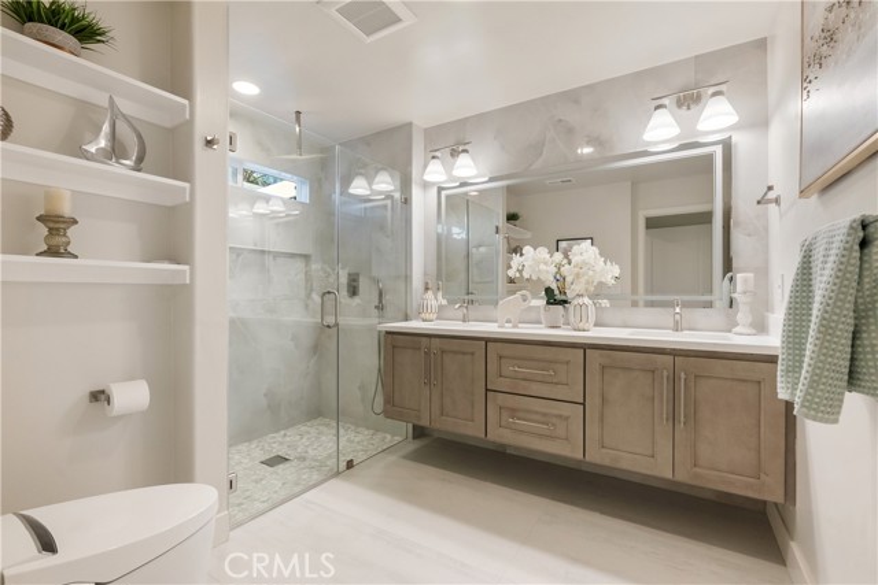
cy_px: 292
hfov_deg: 96.7
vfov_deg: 73.8
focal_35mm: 16
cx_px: 439
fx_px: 390
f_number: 8
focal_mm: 16
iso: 3200
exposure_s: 1/250
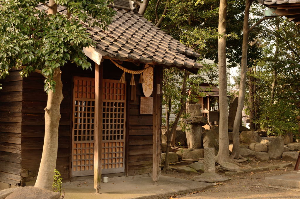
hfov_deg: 37.9
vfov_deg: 25.6
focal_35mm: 52
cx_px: 150
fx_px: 437
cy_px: 100
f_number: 8
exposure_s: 1/60
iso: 400
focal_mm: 35
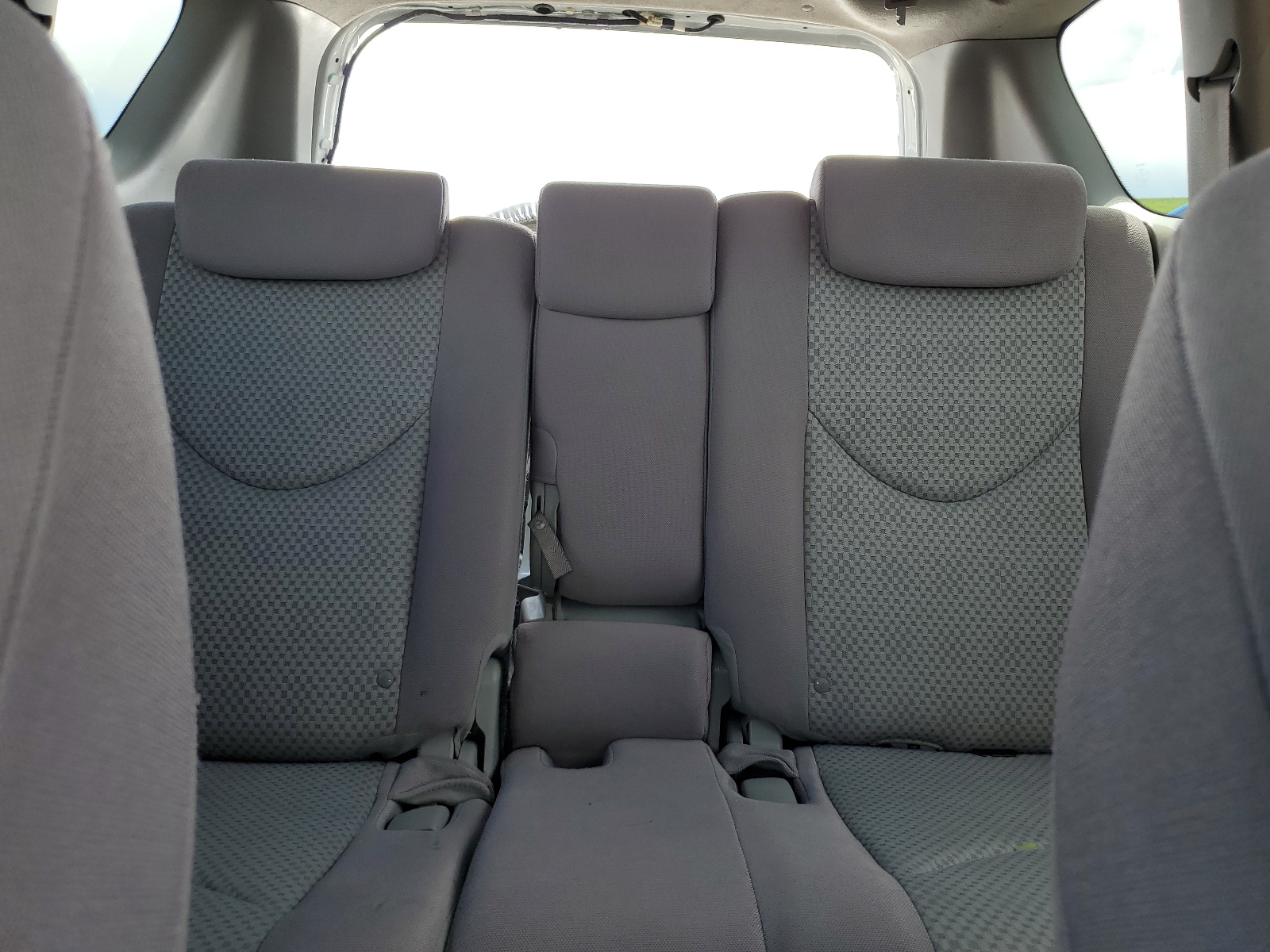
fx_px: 954
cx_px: 635
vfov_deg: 53.1
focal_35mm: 26
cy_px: 476
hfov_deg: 67.3
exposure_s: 1/357
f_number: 1.5
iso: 50
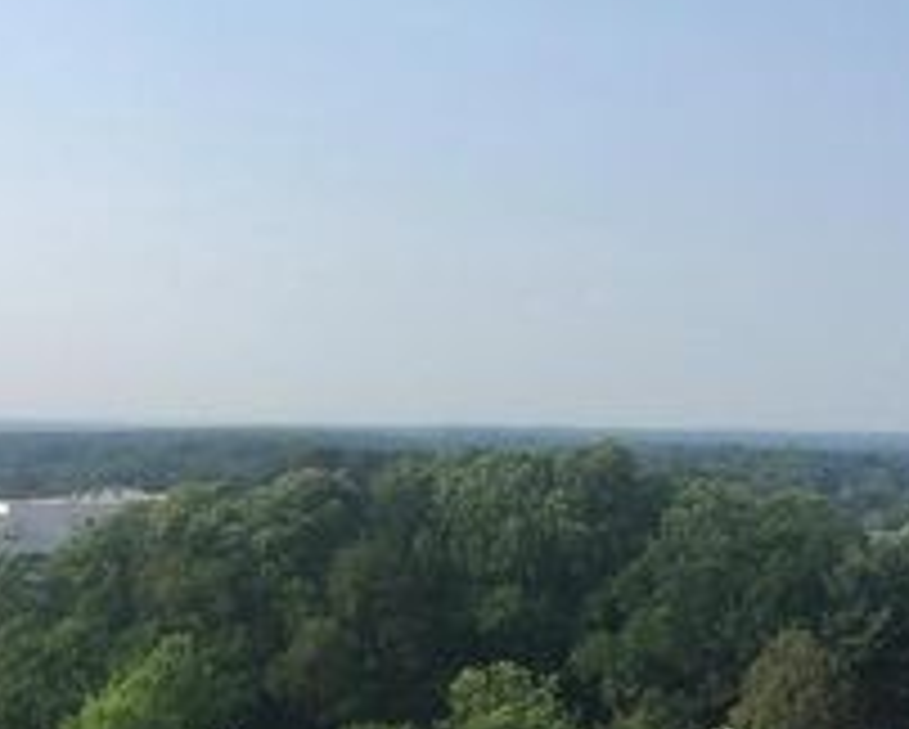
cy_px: 628
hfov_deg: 27.1
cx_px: 513
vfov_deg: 21.5
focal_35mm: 70
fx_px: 1885
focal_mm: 4.15
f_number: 2.2
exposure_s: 1/1412
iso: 32
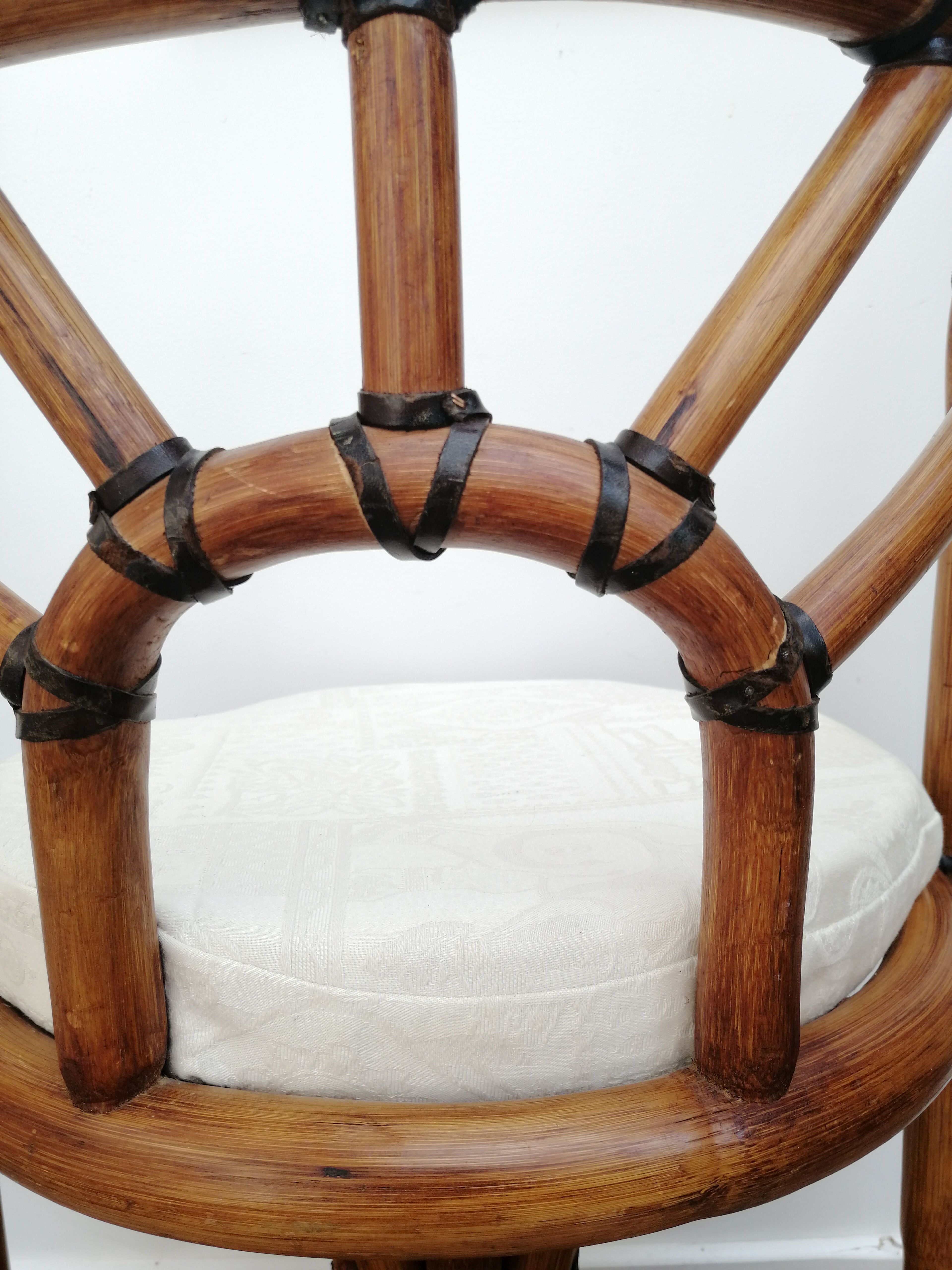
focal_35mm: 27
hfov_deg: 51.4
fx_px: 990
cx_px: 476
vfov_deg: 65.3
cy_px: 635
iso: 64
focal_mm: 3.95
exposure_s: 1/120
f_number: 1.8
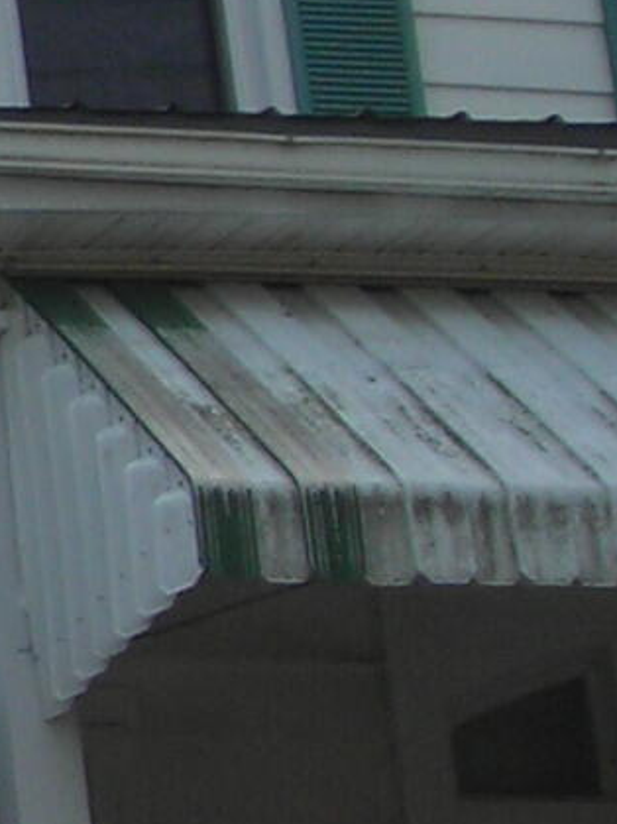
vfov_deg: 8.4
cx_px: -1421
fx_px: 5588
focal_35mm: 235
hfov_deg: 5.8
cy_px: 264
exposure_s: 1/806
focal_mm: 6.3
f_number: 3.2
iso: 50
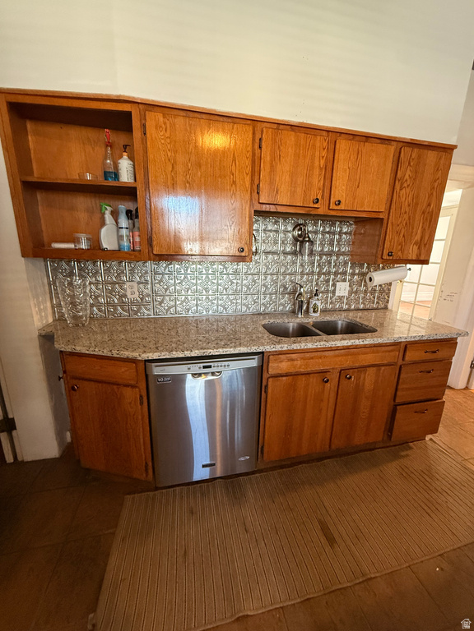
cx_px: 237
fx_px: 256
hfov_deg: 85.7
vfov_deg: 102.1
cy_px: 316
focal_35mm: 14
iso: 500
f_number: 2.2
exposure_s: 1/60
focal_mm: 2.22
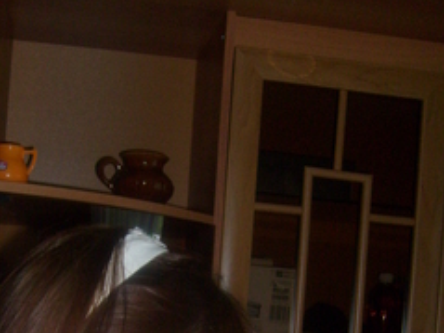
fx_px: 846
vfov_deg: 21.5
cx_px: 149
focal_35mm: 66
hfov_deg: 29.2
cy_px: 324
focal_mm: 5.8
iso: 100
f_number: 2.8
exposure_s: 1/45
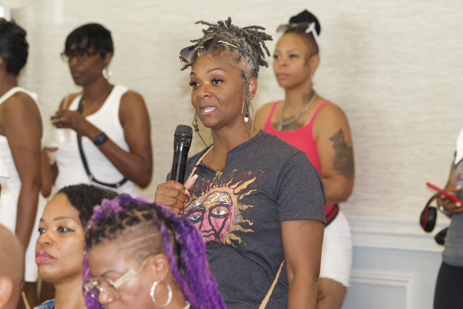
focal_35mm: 225
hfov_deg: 9.1
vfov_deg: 6.1
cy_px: 154
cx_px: 232
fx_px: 2894
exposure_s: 1/250
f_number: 4.5
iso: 4000
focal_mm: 150
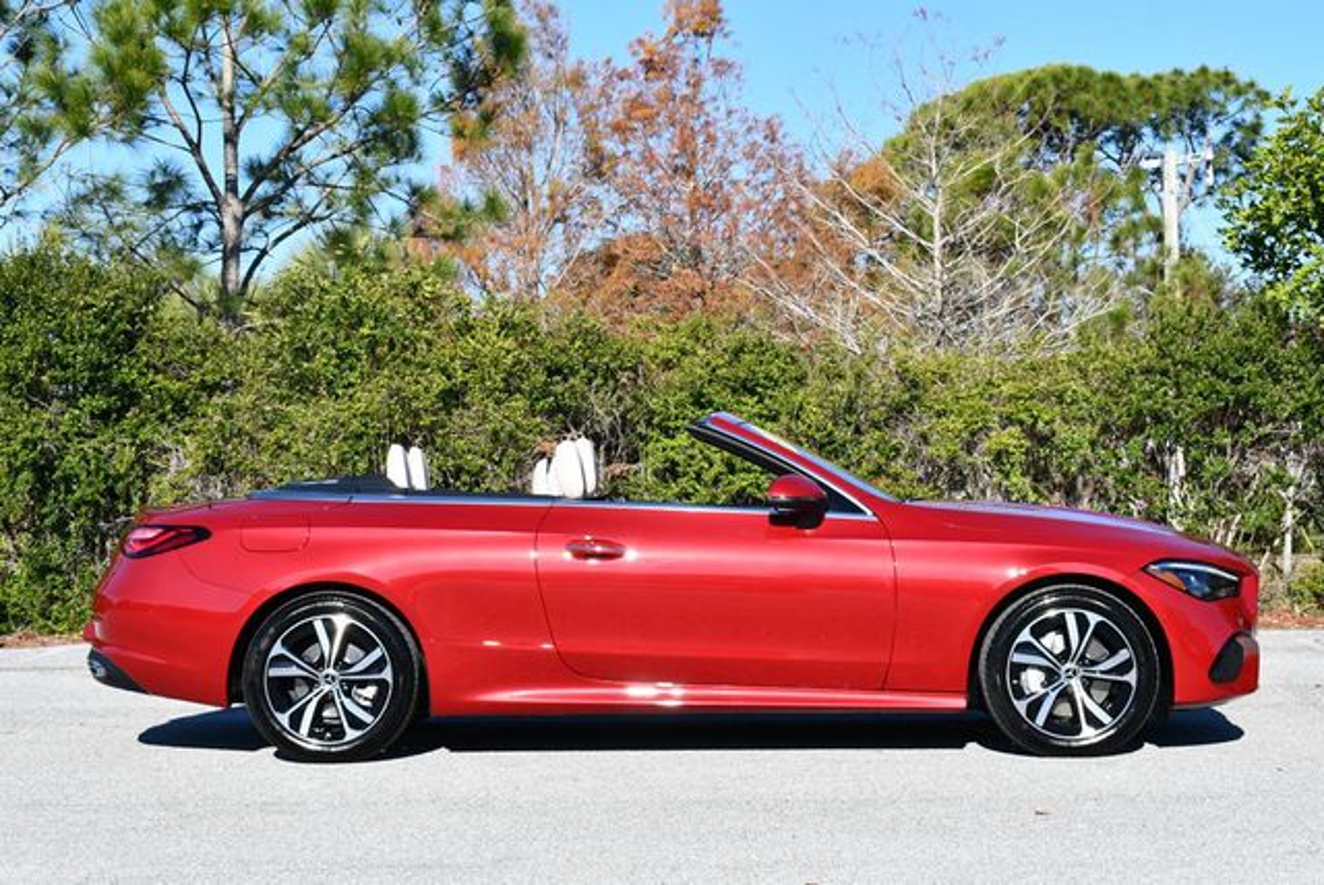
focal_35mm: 70
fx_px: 2577
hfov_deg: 28.8
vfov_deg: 19.5
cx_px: 662
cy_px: 442
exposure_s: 1/250
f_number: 8
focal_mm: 35
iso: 110
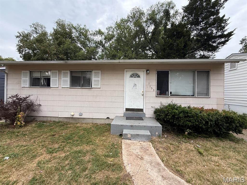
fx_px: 100
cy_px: 92
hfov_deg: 102.1
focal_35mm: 14
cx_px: 124
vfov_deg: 85.7
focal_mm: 2.22
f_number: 2.2
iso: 50
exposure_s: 1/144
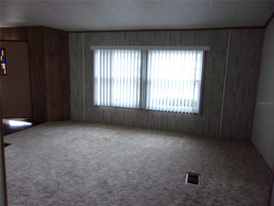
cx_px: 137
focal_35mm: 27
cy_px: 103
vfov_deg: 51.4
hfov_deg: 65.3
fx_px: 214
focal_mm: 4.9
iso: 200
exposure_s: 1/34
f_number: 3
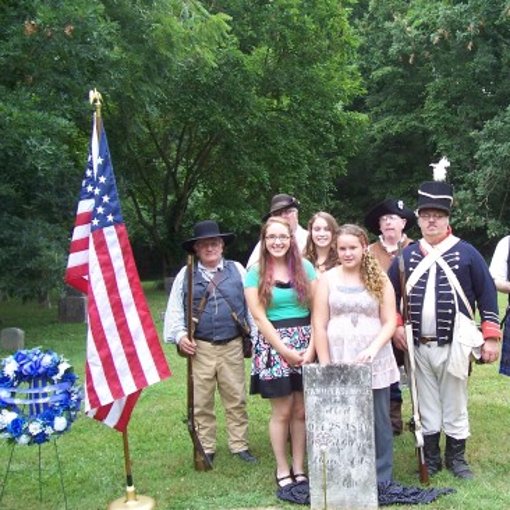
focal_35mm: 41
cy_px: 253
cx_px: 346
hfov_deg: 40.4
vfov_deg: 40.9
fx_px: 683
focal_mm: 5.6
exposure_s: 1/125
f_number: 2.7
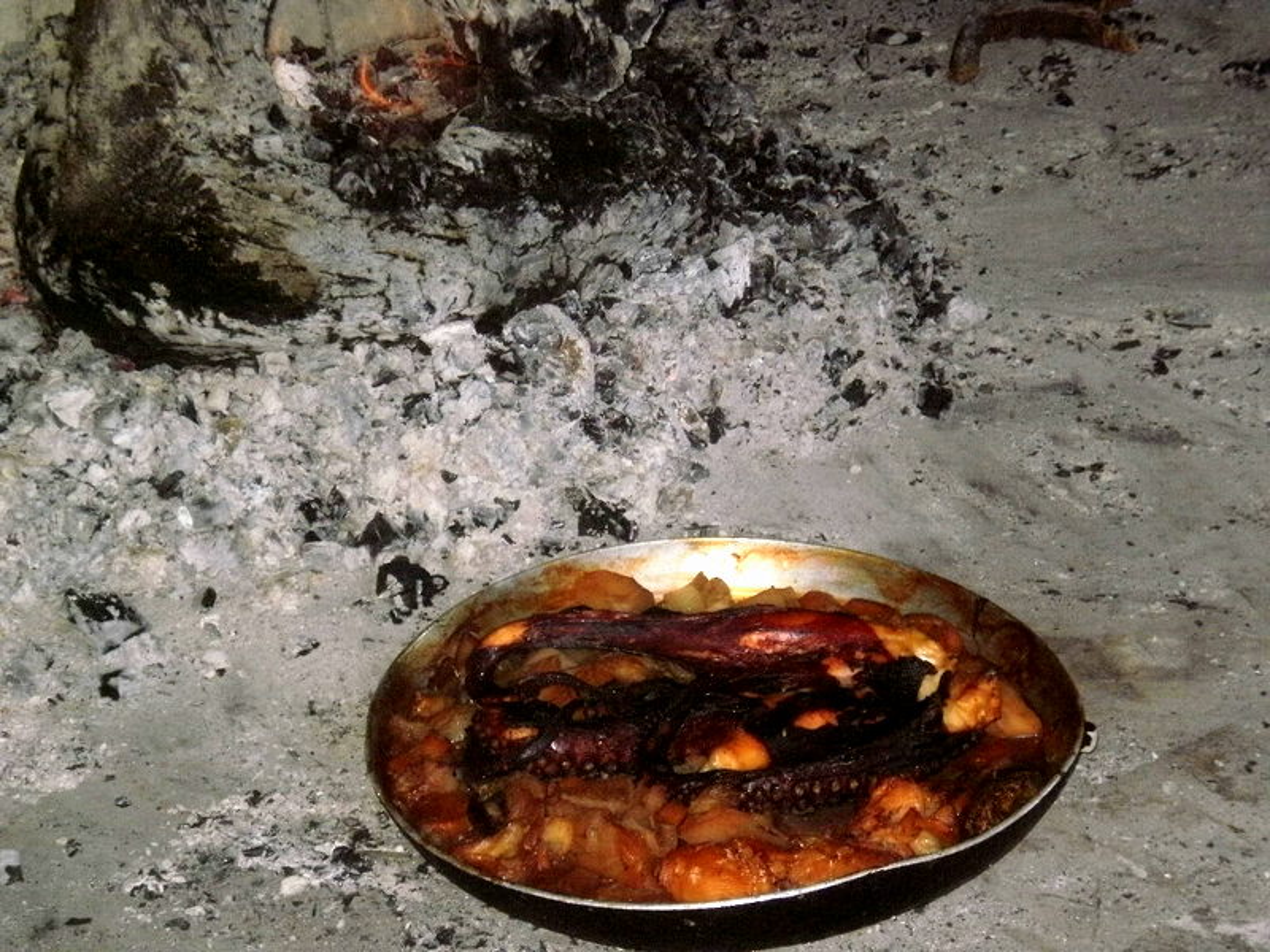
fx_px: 3816
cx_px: 635
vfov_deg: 14.2
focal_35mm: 104
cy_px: 476
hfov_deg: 18.9
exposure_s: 1/250
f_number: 5.7
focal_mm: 17.3
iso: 400
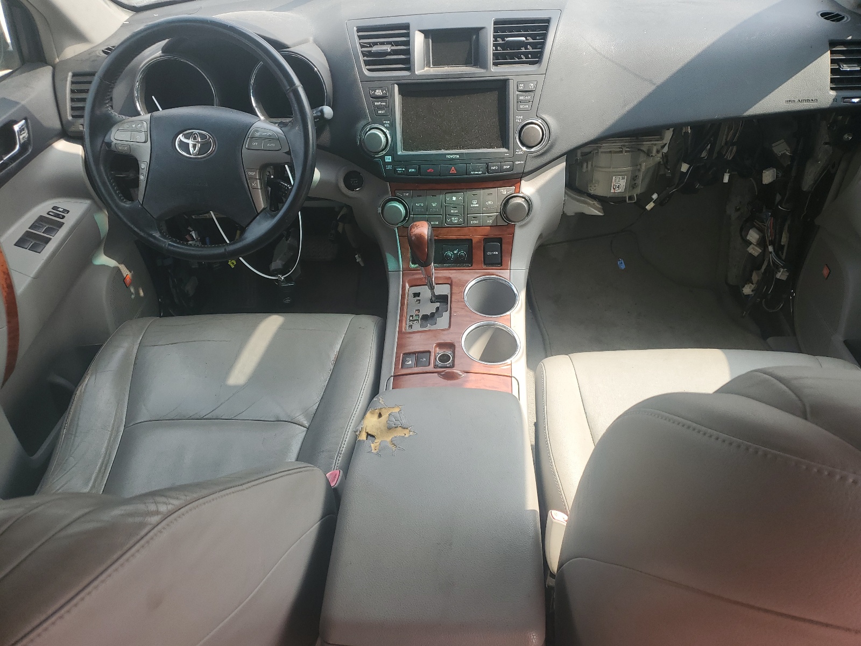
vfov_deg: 53.1
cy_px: 323
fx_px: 647
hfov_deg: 67.3
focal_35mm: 26
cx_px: 430
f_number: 1.5
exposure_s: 1/500
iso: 50
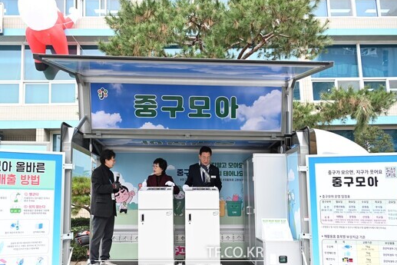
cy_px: 151
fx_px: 326
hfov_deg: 62.5
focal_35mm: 30
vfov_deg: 44.1
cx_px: 179
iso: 500
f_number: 5
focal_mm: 25.5
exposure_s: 1/60
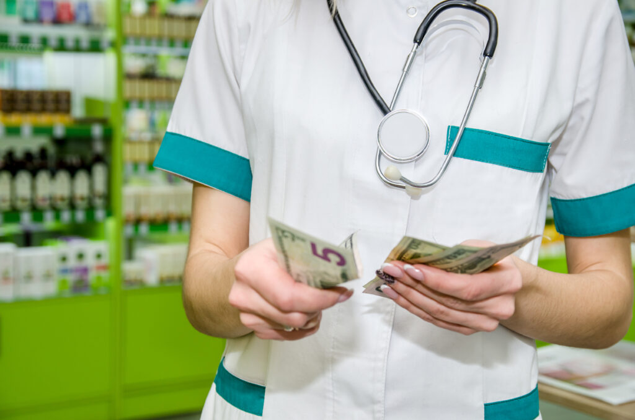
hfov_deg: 33.5
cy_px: 210
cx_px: 318
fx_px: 1056
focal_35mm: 60
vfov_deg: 22.5
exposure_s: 1/200
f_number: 4.5
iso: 320
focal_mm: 40
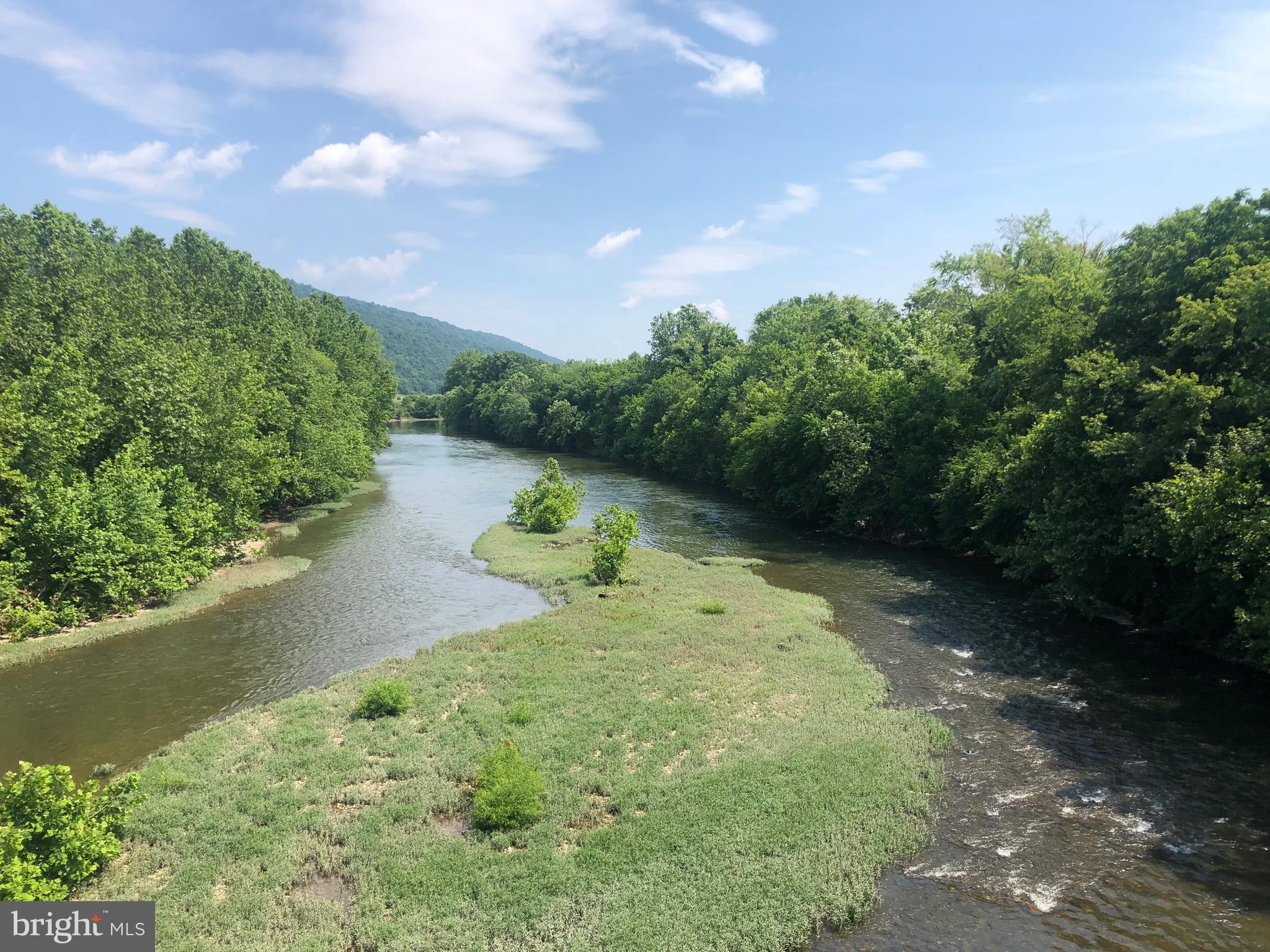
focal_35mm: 28
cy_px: 476
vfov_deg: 49.7
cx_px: 635
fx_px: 1027
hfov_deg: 63.4
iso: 20
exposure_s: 1/1845
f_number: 1.8
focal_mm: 3.99
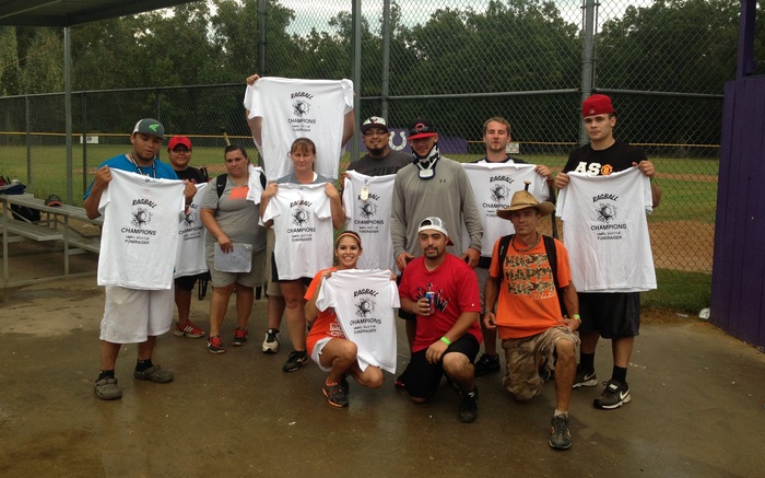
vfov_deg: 35.2
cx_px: 388
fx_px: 750
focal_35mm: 36
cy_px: 187
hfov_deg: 54.0
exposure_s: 1/175
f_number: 2.4
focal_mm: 4.13
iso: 64
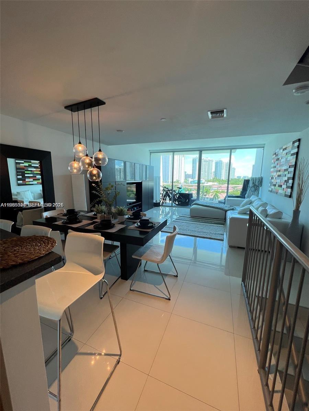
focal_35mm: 13
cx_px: 154
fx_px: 155
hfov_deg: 89.9
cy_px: 206
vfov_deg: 106.2
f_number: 1.8
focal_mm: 1.57
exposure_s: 1/120
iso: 40
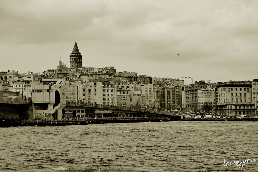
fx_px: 591
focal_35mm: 82
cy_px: 86
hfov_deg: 24.6
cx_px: 129
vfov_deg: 16.6
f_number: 7.1
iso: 100
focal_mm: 55
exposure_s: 1/200
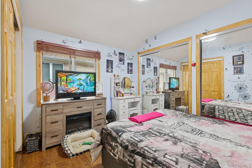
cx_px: 126
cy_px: 84
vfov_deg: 73.7
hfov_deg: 96.7
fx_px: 112
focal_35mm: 16
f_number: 14
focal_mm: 16
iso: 640
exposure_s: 1/6
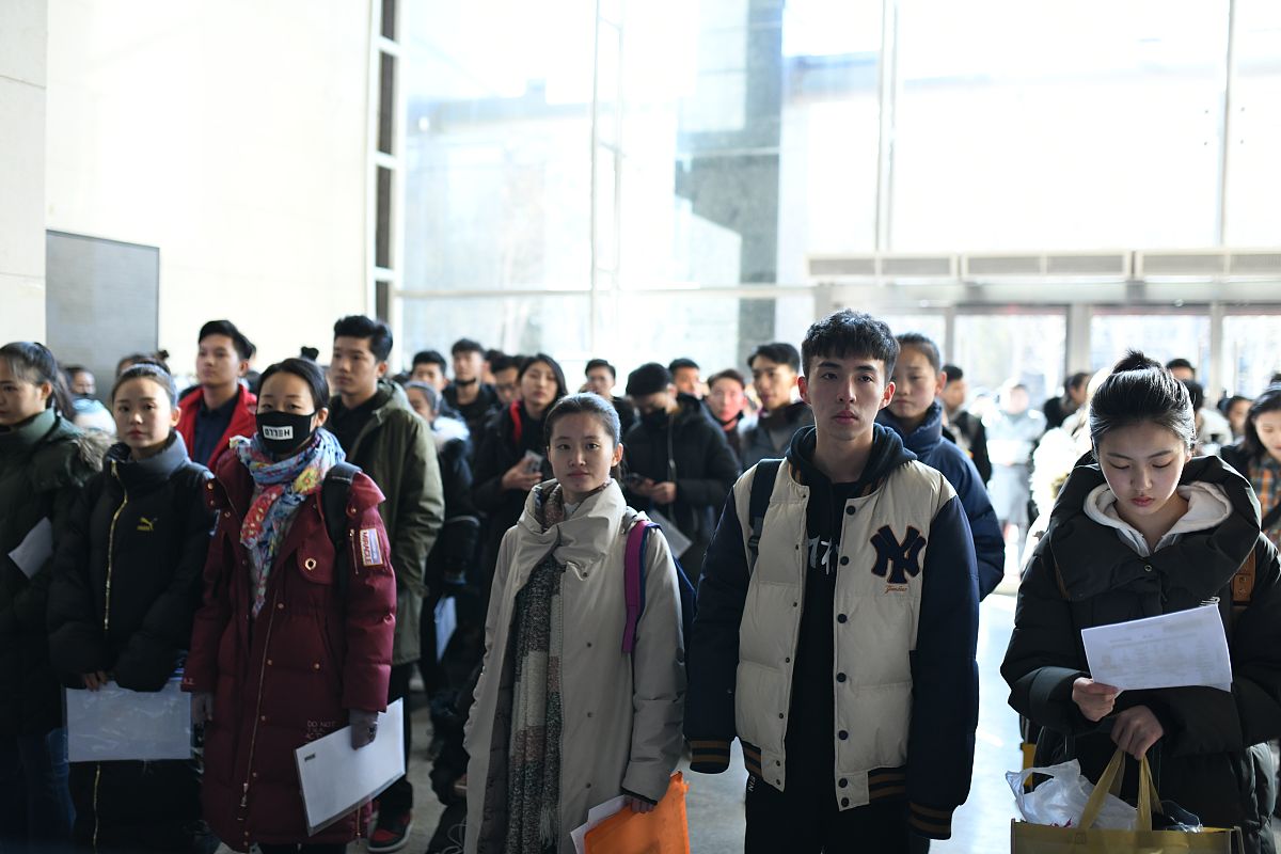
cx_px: 640
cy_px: 427
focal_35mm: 35
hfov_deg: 54.4
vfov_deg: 37.9
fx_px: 1245
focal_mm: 35
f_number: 2.2
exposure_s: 1/800
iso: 1250
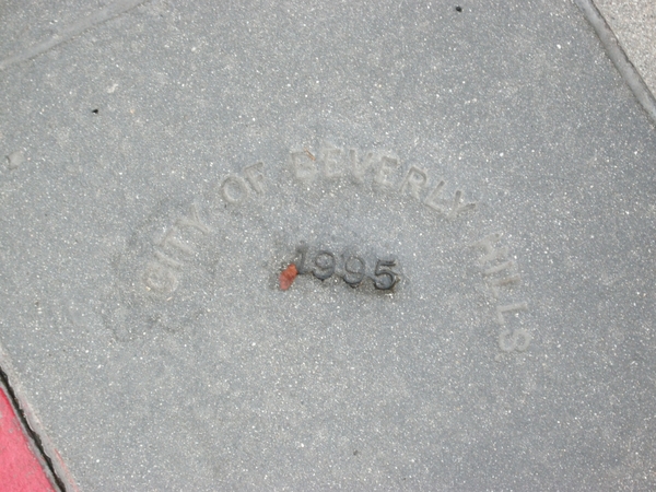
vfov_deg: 13.3
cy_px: 246
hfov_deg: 17.7
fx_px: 2104
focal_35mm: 111
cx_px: 328
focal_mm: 23.7
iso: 394
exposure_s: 1/60
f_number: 5.4
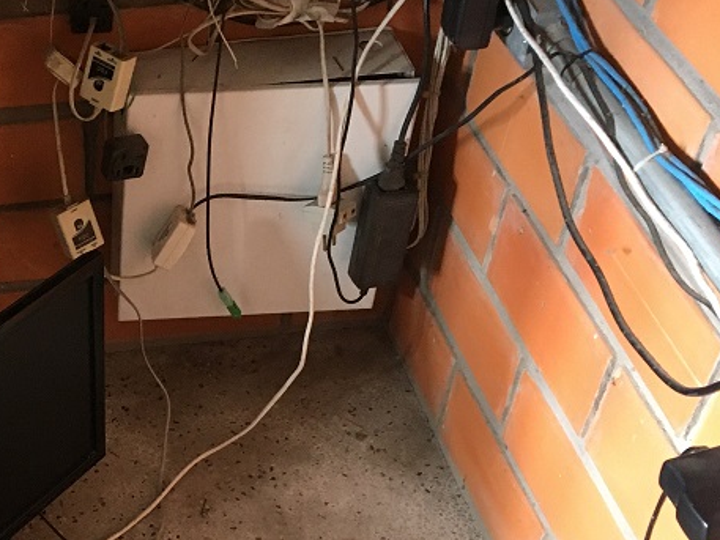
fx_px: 1332
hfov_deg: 29.0
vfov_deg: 22.6
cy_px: 442
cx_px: 68
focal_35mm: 64
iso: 200
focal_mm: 4.15
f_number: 2.2
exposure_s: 1/30
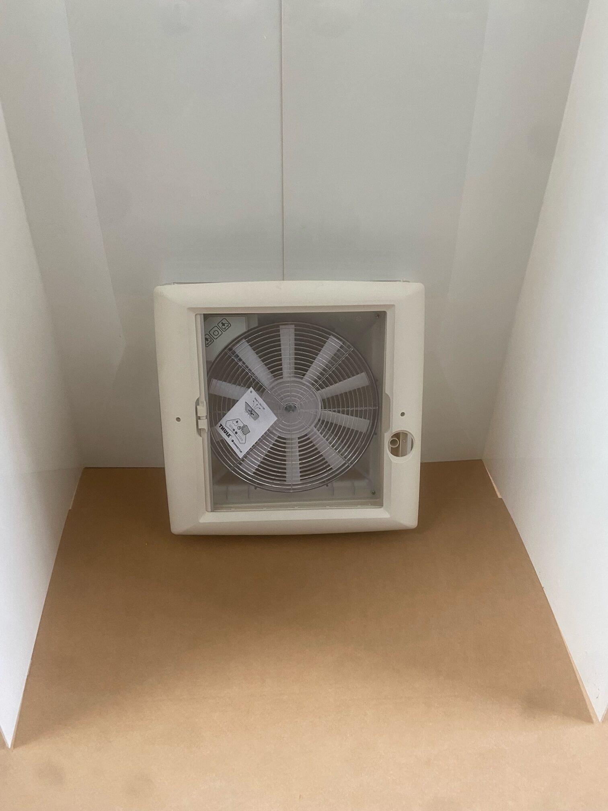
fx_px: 609
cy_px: 406
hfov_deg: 53.1
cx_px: 304
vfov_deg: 67.3
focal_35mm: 26
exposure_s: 1/50
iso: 160
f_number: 1.8
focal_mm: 4.25
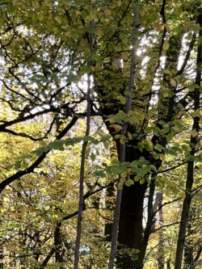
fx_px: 622
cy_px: 302
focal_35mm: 80
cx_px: 288
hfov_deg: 17.0
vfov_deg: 22.9
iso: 50
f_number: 1.6
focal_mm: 5.1
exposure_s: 1/121
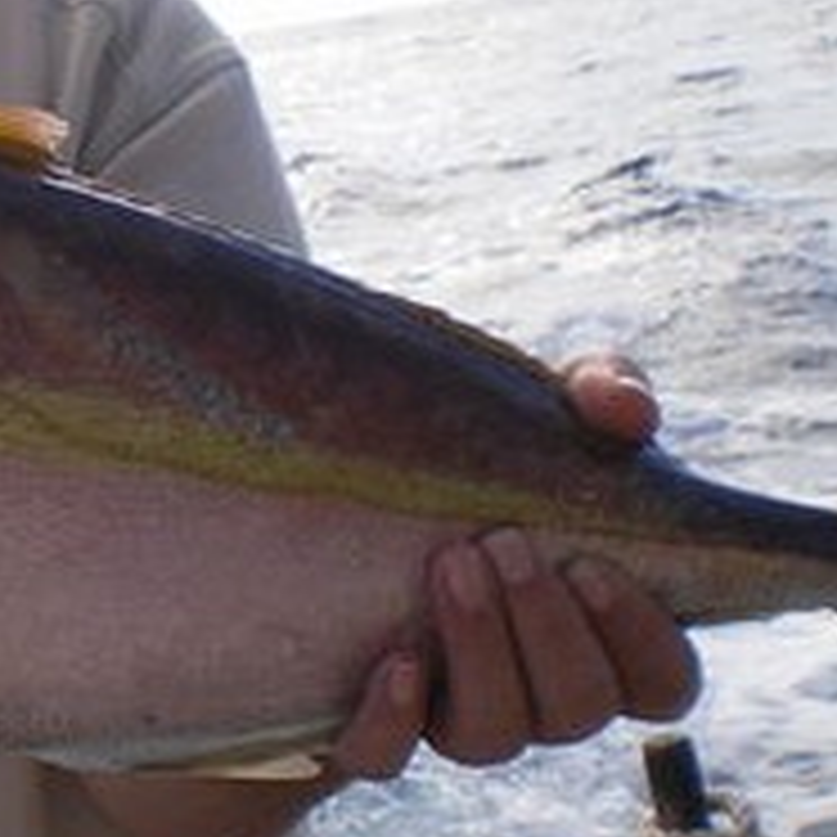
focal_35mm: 108
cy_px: 306
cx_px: -212
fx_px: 2954
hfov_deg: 15.4
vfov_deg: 16.1
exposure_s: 1/400
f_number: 4.6
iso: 50
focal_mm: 6.3
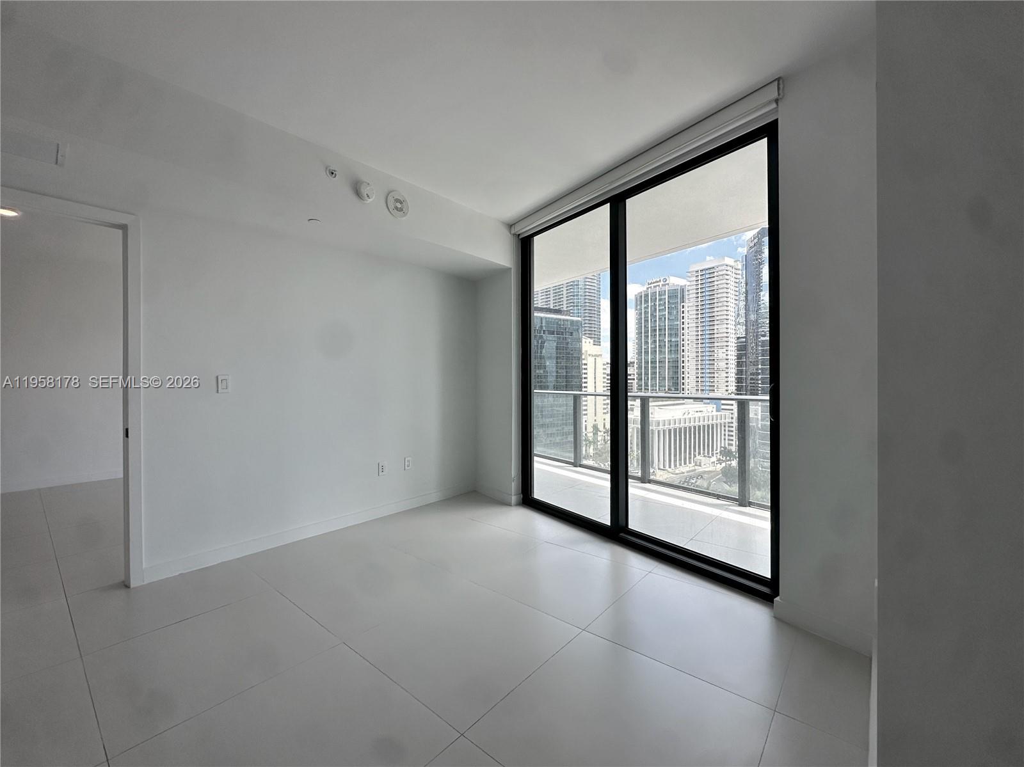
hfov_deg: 102.1
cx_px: 512
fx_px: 414
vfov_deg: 85.6
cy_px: 384
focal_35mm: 14
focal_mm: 2.22
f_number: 2.2
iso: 40
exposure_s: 1/615
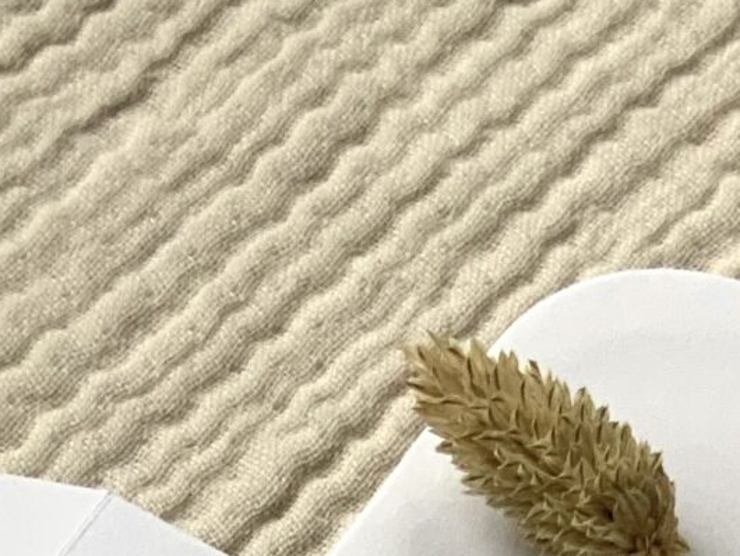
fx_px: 2994
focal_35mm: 140
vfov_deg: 9.1
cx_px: 429
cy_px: 1481
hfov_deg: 14.1
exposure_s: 1/60
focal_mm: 3
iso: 50
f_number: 1.8
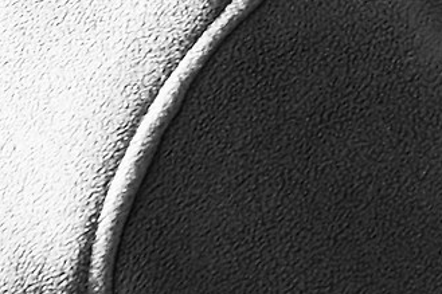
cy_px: 140
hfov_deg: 1.1
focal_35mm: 1890
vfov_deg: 0.7
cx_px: 910
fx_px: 23192
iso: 400
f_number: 5.6
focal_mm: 172.4
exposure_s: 1/160
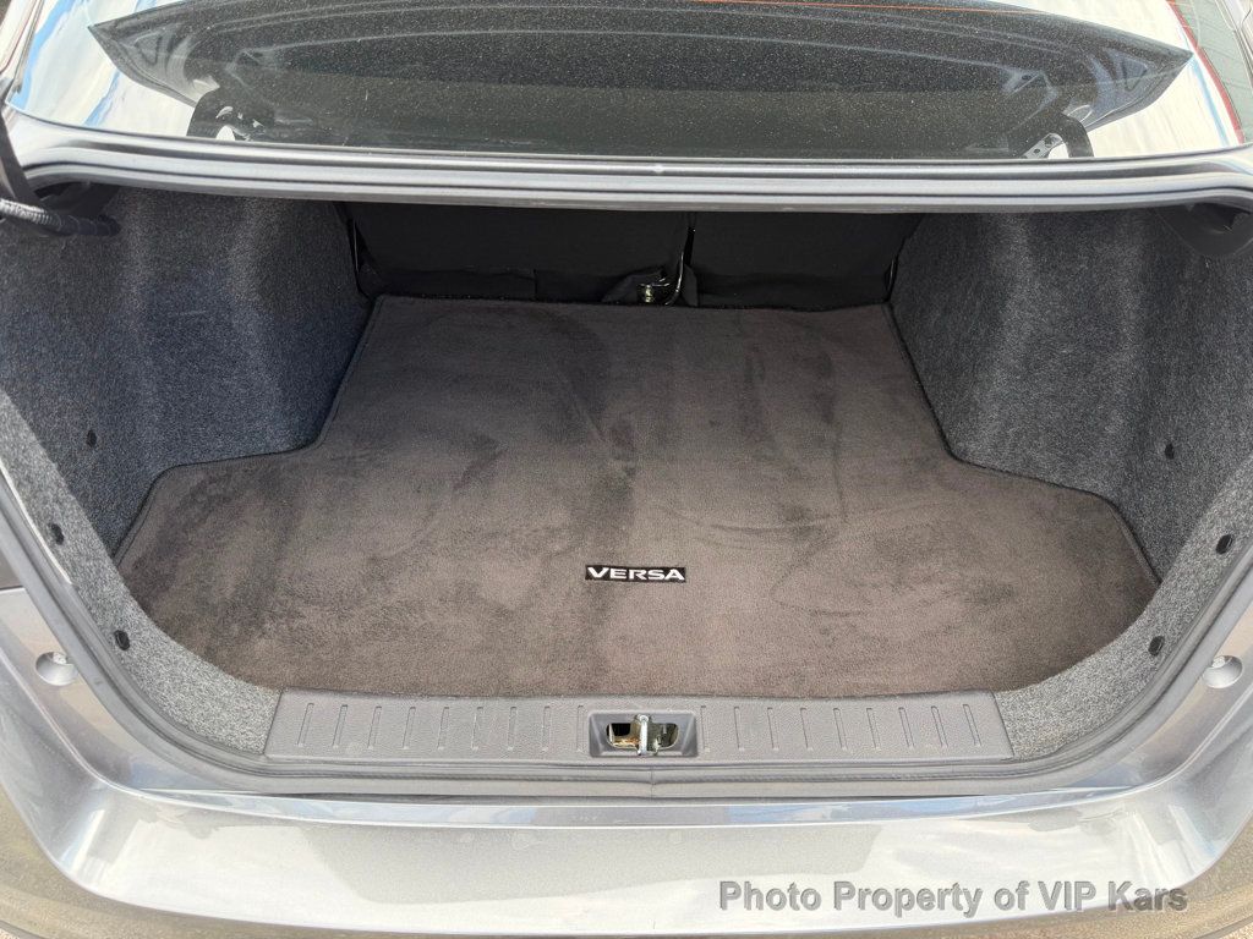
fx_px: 869
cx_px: 626
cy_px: 470
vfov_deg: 56.8
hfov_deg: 71.6
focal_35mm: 24
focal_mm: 6.76
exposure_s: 1/183
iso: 80
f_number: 1.78
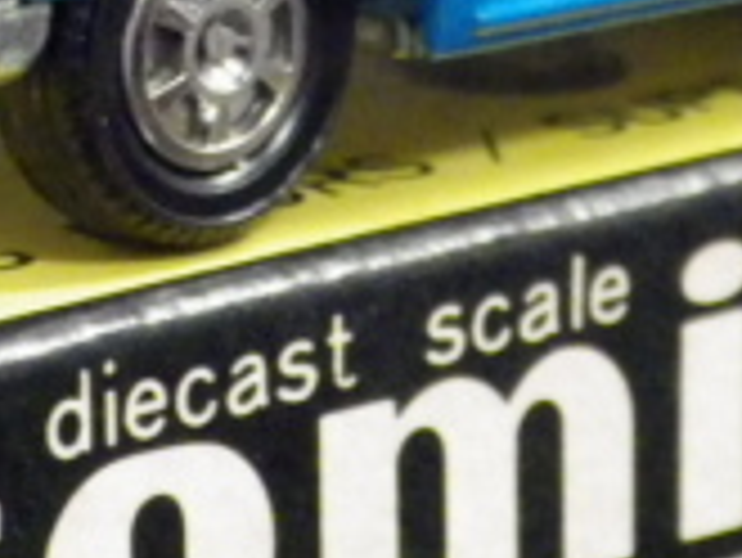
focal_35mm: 400
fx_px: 8580
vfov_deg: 3.7
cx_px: 387
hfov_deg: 5.0
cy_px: -248
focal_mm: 18.4
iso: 1600
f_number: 4.6
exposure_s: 1/25
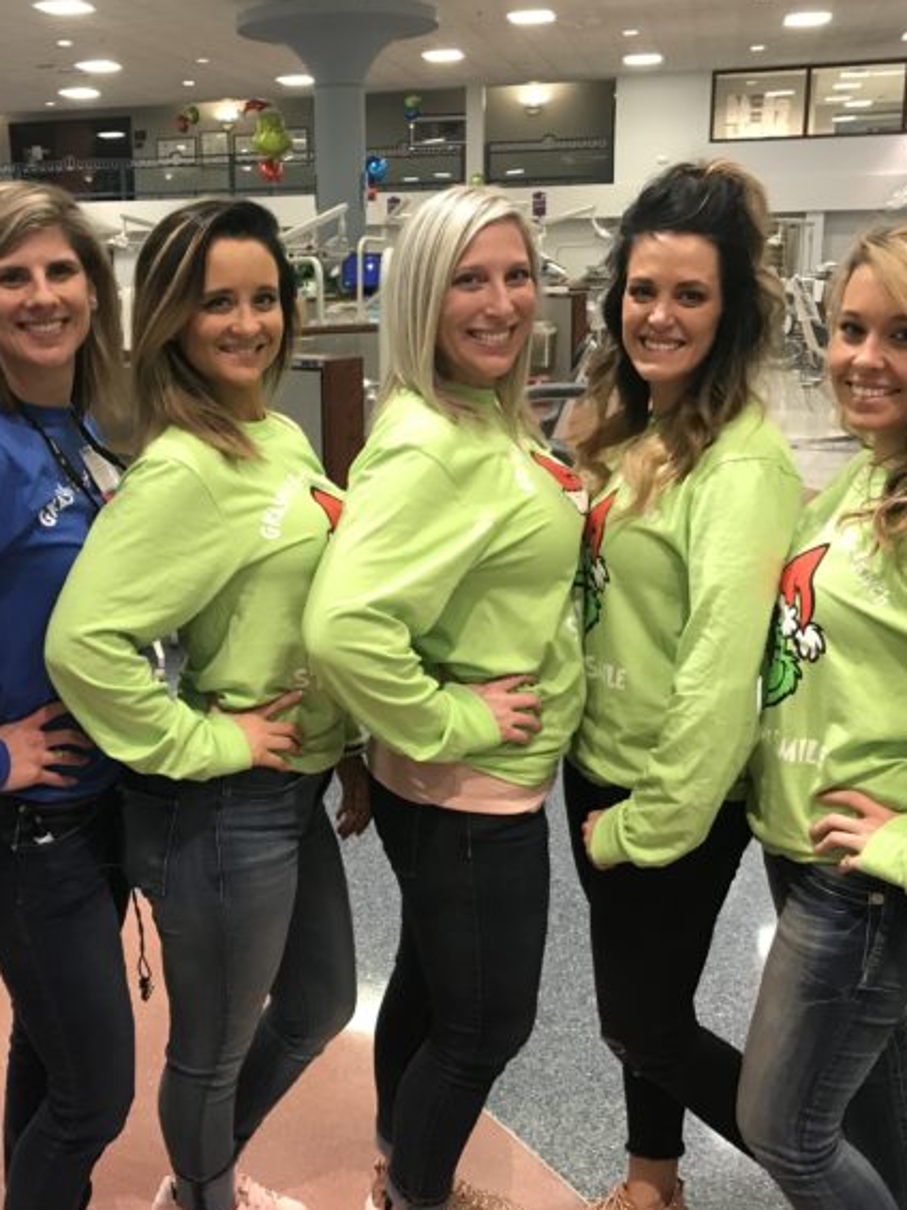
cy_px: 607
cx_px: 336
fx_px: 1329
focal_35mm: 38
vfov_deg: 49.0
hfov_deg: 37.4
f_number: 1.8
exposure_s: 1/15
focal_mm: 3.99
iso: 40
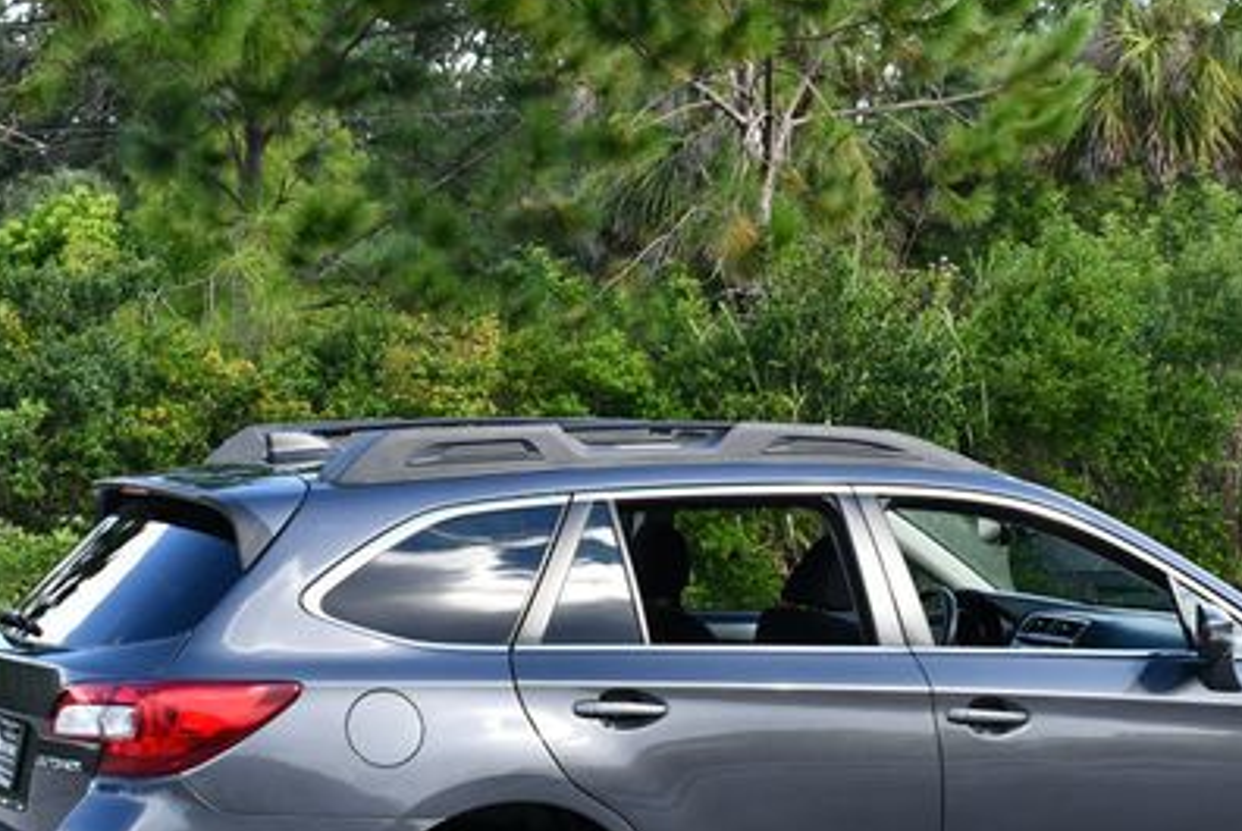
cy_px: 580
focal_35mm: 97
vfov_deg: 14.1
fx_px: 3350
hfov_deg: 21.0
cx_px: 772
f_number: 5.6
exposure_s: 1/250
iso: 250
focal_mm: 30
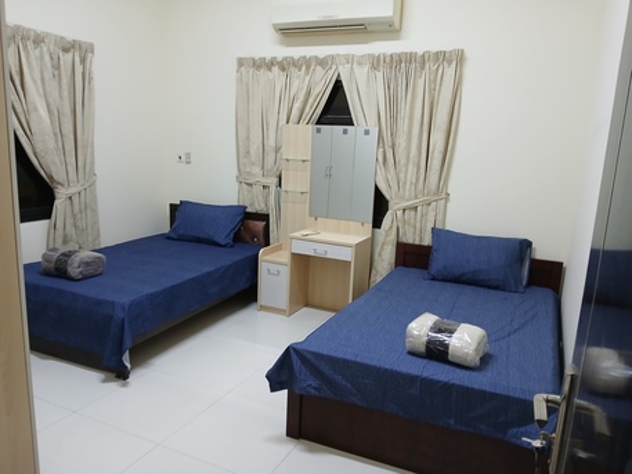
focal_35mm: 26
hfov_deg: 67.3
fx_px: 475
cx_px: 316
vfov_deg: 53.1
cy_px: 237
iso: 250
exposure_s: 1/25
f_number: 1.8
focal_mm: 3.98
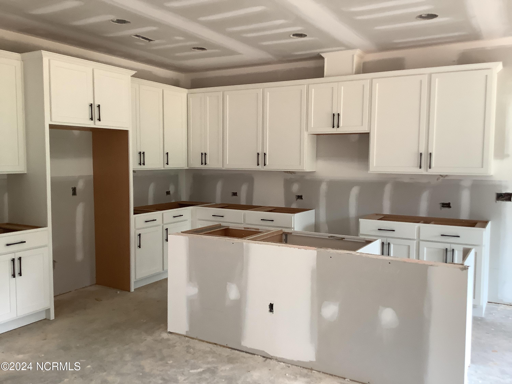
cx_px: 256
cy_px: 192
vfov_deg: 45.4
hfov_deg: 58.4
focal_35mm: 31
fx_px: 459
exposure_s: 1/50
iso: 100
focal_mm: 3.3
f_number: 2.4
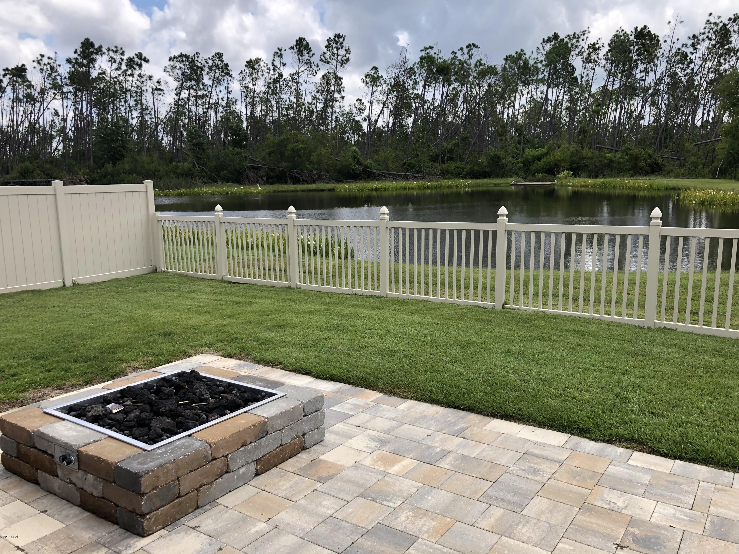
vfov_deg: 49.7
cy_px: 277
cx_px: 370
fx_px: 598
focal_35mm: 28
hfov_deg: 63.4
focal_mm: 3.99
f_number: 1.8
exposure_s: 1/1043
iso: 20
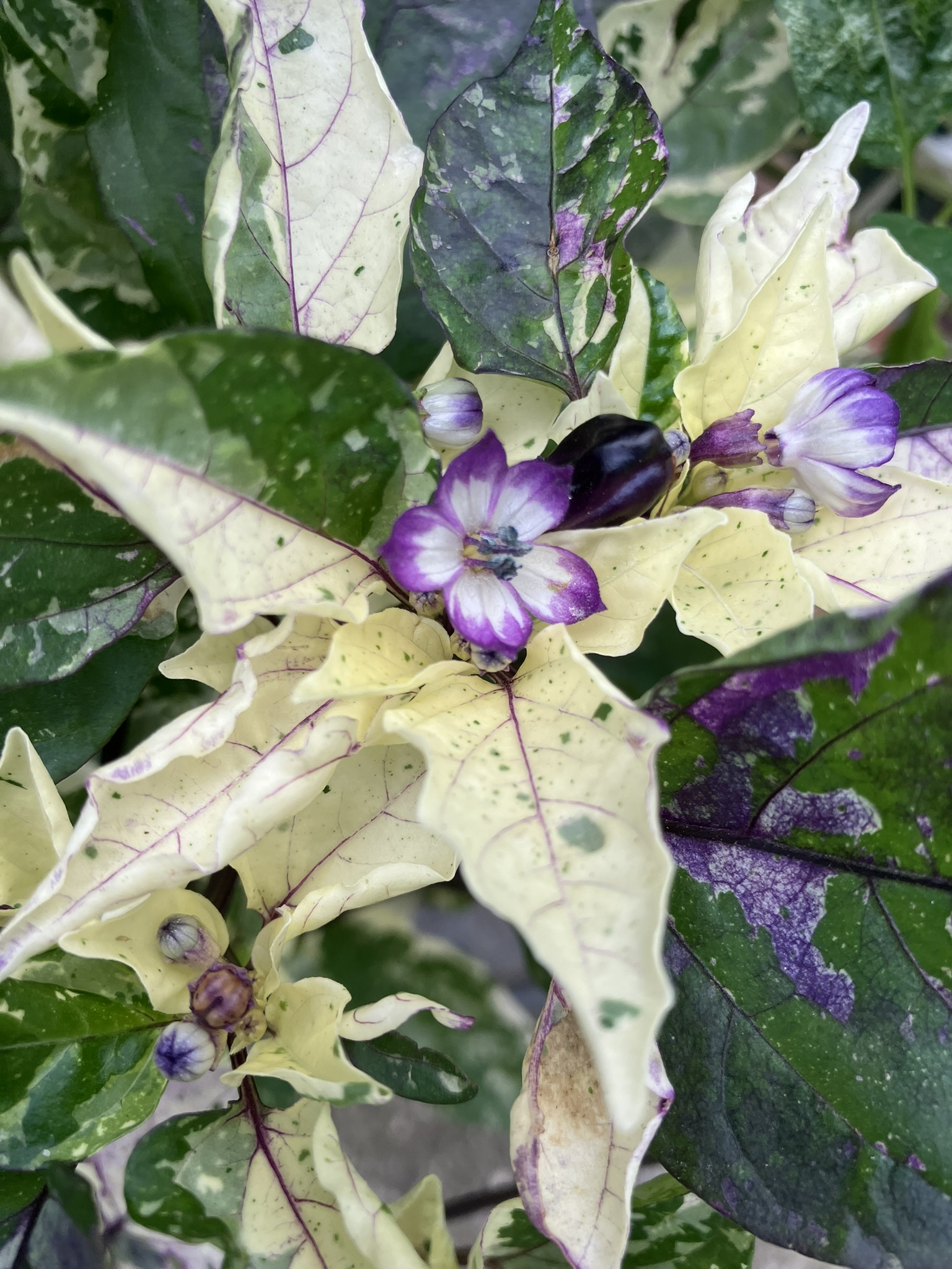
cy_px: 634
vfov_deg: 63.4
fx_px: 1027
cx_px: 476
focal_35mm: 28
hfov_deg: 49.7
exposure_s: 1/317
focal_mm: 3.99
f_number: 1.8
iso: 32
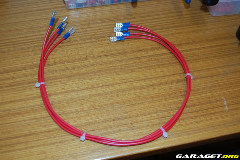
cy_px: 80
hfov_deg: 43.6
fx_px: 300
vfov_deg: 29.8
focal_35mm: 45
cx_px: 120
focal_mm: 30
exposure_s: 1/60
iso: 400
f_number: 4.2
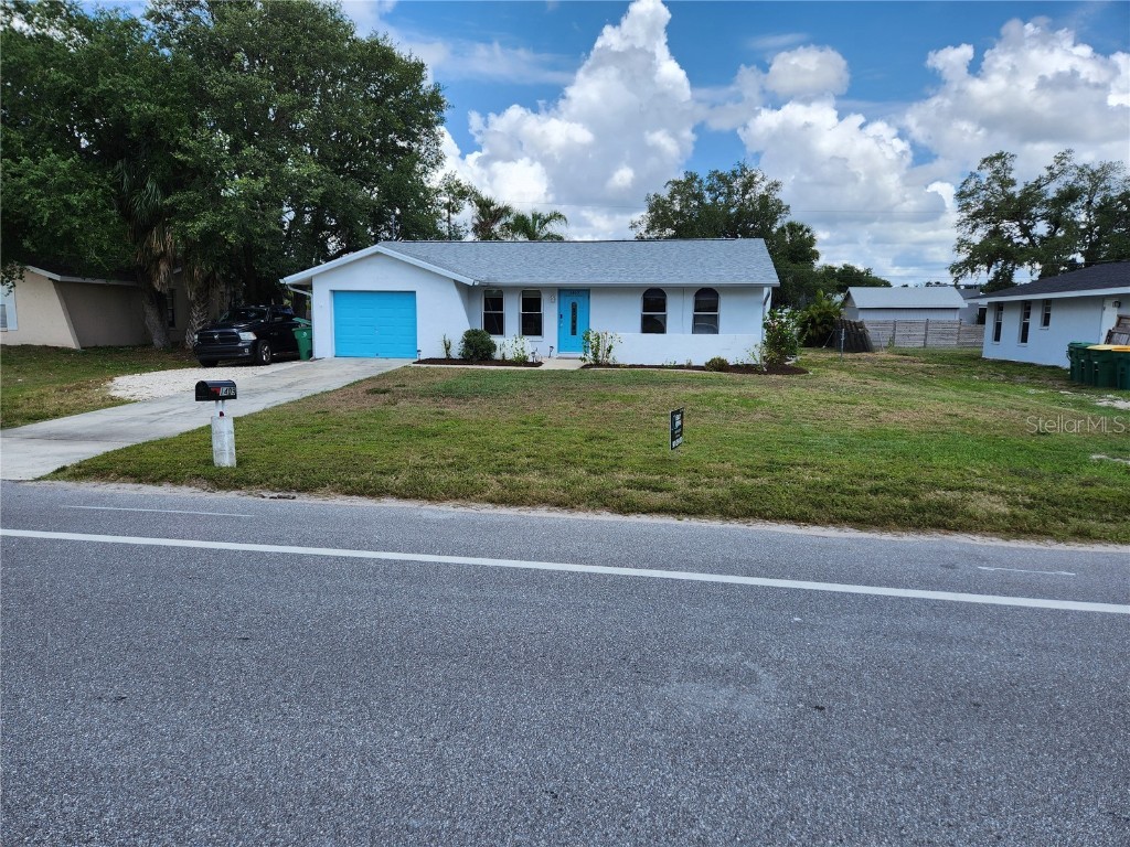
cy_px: 424
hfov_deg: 73.9
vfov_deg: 58.9
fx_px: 751
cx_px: 565
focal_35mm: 23
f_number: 1.8
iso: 20
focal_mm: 5.4
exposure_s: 1/1418
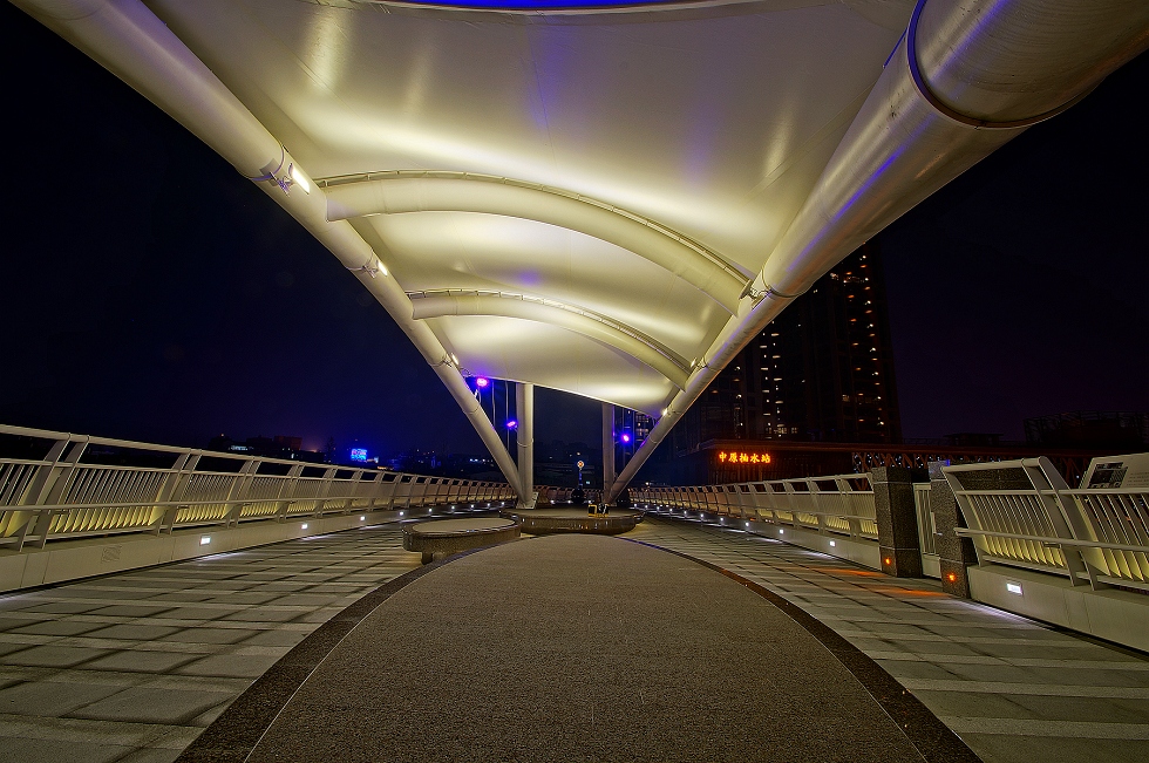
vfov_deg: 77.2
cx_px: 574
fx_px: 478
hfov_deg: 100.5
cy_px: 382
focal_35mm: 15
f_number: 14
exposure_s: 4
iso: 100
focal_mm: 10
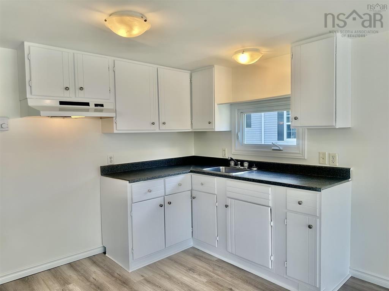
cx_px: 194
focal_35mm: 24
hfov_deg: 71.6
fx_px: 270
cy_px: 146
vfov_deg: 56.8
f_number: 1.78
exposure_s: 1/343
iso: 80
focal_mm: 6.86
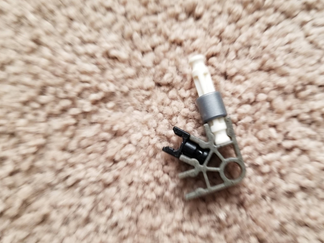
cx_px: 195
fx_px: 309
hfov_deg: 54.9
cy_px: 151
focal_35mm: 33
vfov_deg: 42.6
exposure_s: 1/12
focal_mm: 4.25
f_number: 1.7
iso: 200
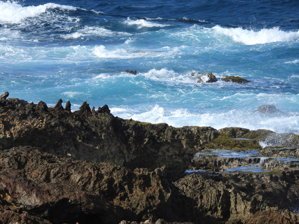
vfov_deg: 5.0
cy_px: 112
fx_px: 2591
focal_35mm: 300
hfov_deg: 6.6
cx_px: 150
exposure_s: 1/640
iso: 100
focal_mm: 53.5
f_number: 5
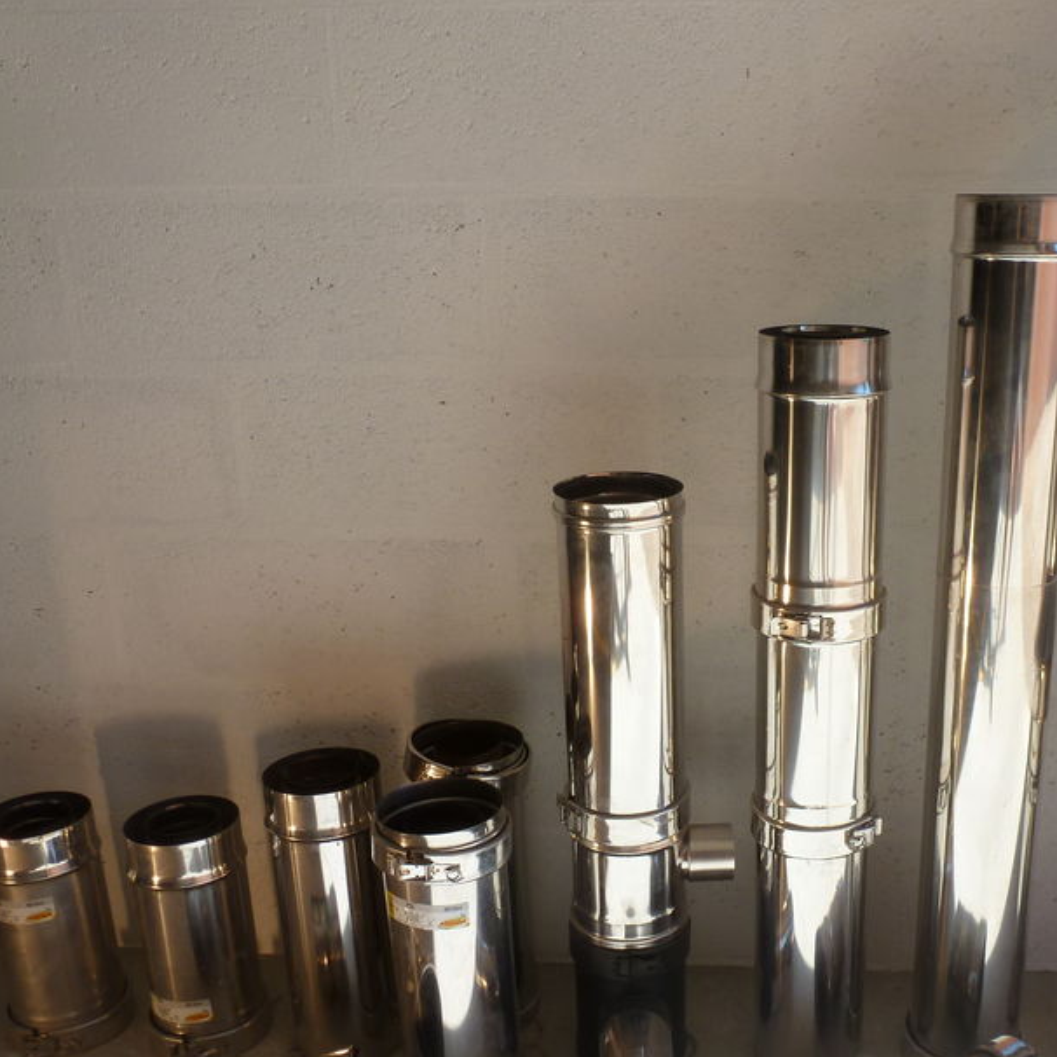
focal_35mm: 35
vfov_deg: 47.1
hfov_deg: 46.4
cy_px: 610
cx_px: 717
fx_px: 1209
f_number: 3.3
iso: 100
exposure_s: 1/320
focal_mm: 4.3
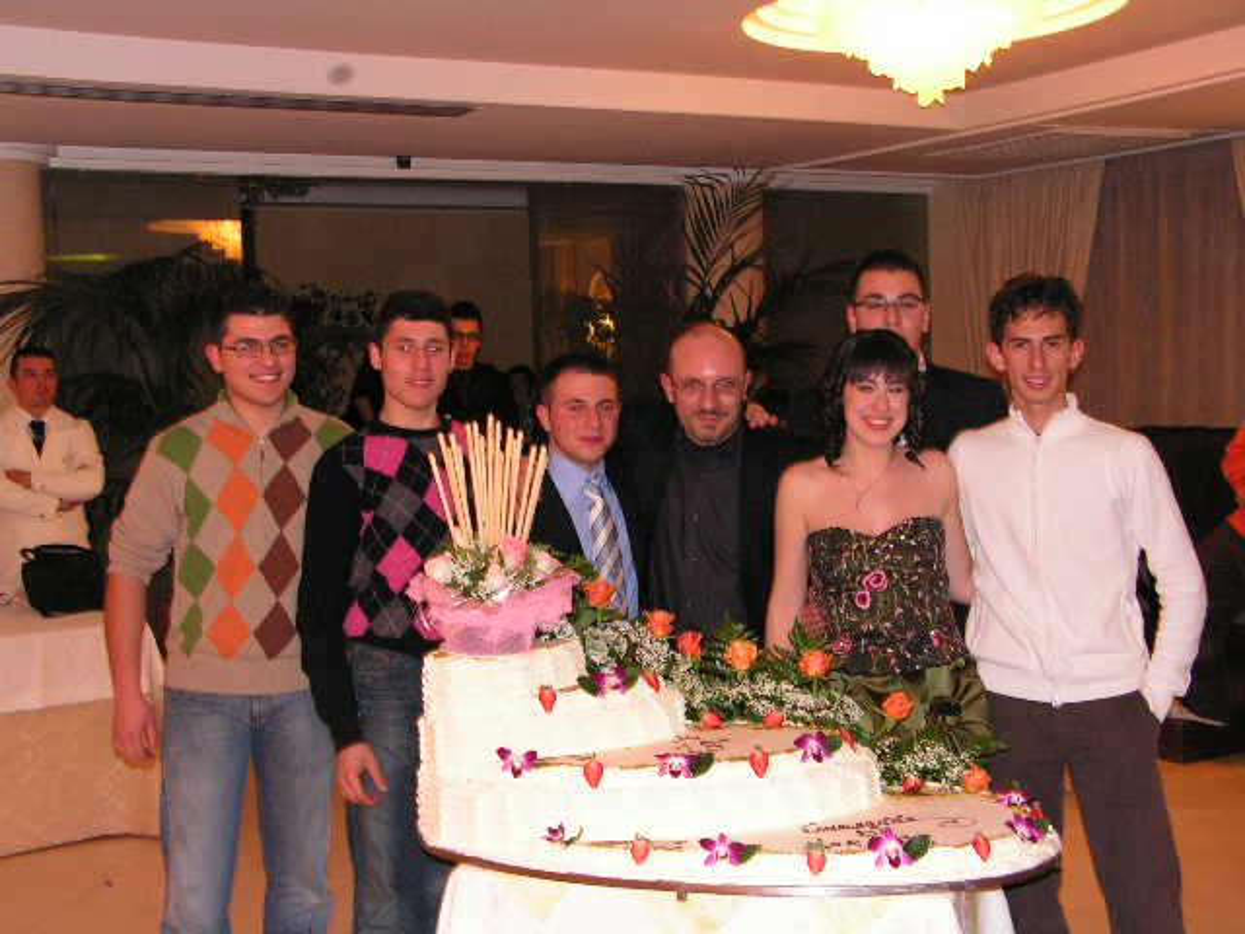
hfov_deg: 42.1
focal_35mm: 45
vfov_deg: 32.2
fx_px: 1618
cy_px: 467
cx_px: 622
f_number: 3.2
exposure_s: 1/40
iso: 200
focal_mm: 7.6
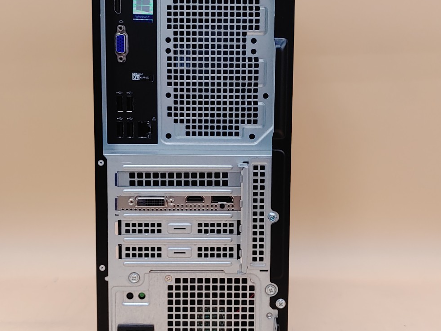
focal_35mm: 53
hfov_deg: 36.2
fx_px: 675
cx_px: 208
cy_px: 155
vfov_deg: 27.5
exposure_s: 1/120
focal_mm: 4.36
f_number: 1.8
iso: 50
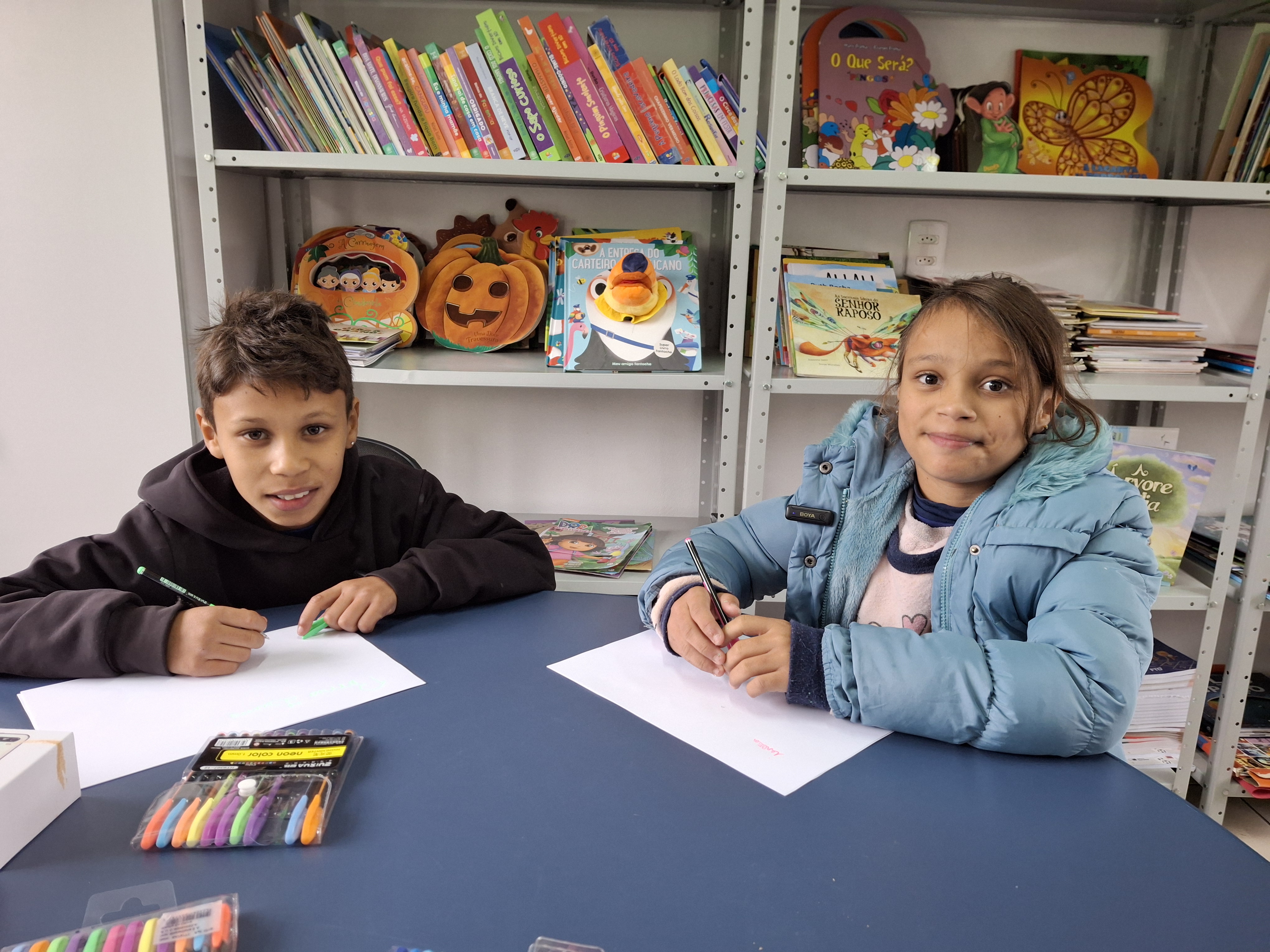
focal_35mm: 25
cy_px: 476
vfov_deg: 54.9
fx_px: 917
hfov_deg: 69.4
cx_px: 635
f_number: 1.8
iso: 200
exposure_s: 1/120
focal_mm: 4.69
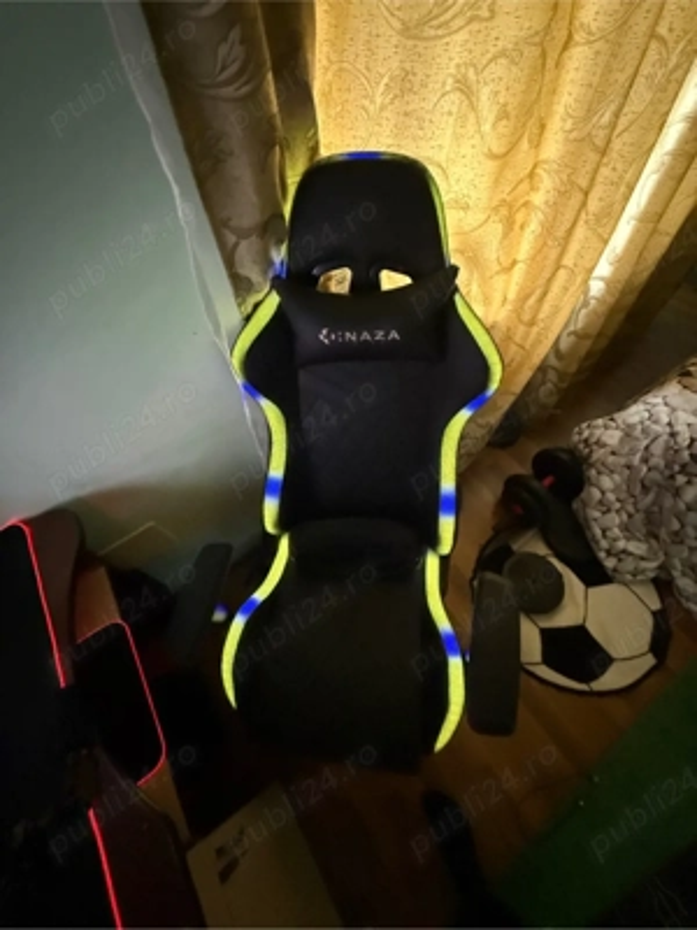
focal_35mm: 14
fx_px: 376
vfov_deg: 102.1
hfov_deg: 85.7
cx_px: 348
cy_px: 465
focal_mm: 2.22
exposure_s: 1/30
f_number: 2.2
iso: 2500
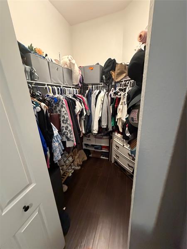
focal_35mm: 14
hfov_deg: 85.7
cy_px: 124
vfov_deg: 102.1
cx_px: 94
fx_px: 101
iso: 1000
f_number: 2.2
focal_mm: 2.22
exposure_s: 1/60
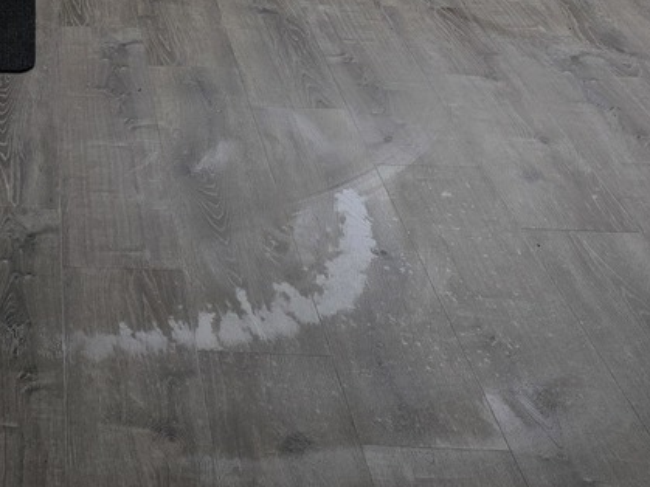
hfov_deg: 23.1
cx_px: -87
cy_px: -214
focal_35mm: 79
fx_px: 1483
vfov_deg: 17.1
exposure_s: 1/180
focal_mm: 6.3
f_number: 1.7
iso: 50
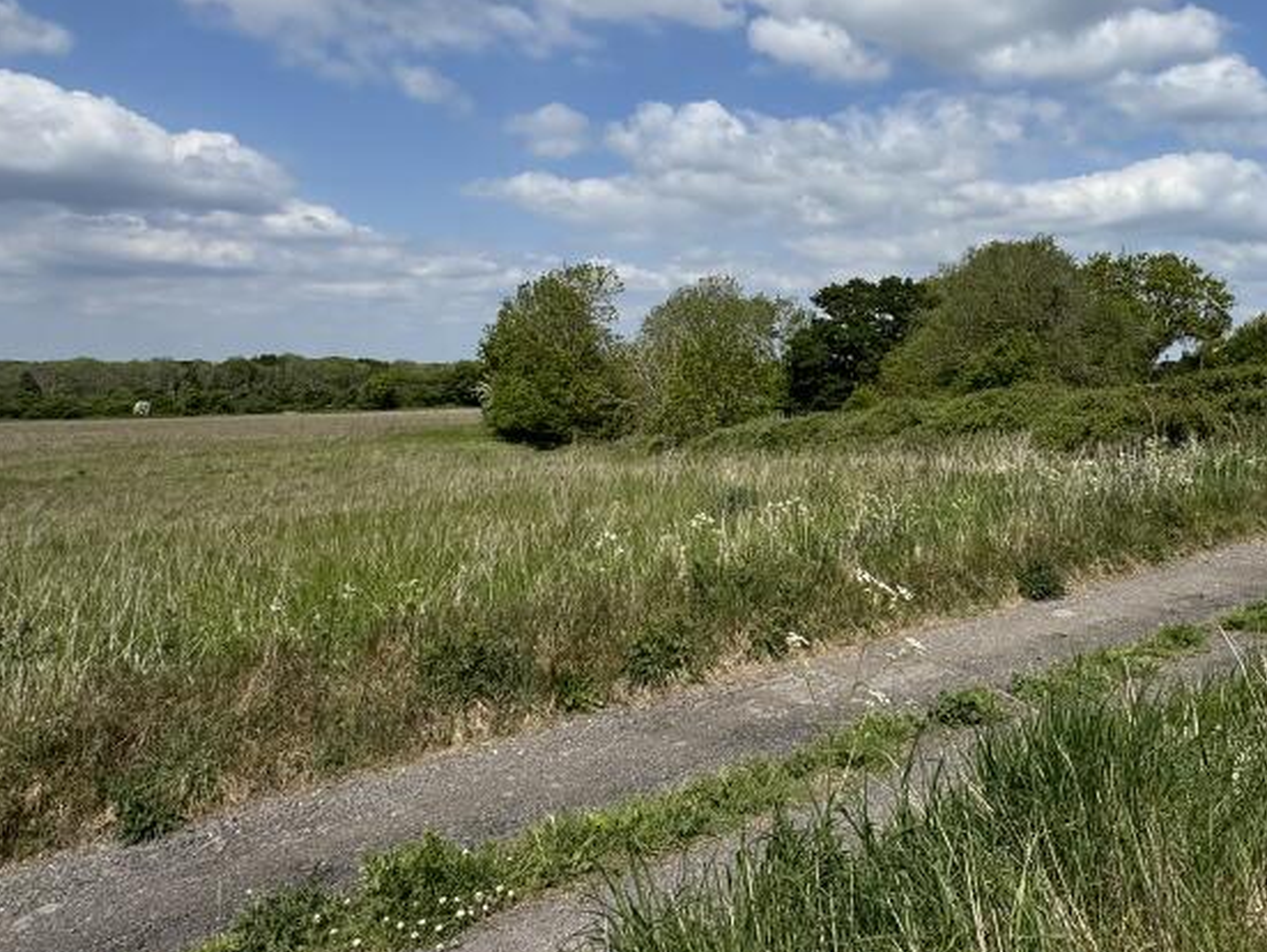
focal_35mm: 26
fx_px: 952
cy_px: 287
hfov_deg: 65.8
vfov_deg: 51.7
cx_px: 828
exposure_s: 1/3390
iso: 50
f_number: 2.2
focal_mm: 2.22
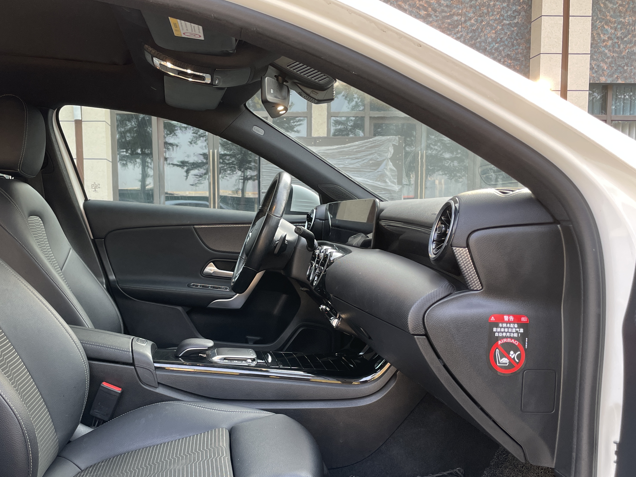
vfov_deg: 39.4
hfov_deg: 51.0
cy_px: 294
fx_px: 661
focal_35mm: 36
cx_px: 251
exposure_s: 1/121
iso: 80
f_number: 1.6
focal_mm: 4.2
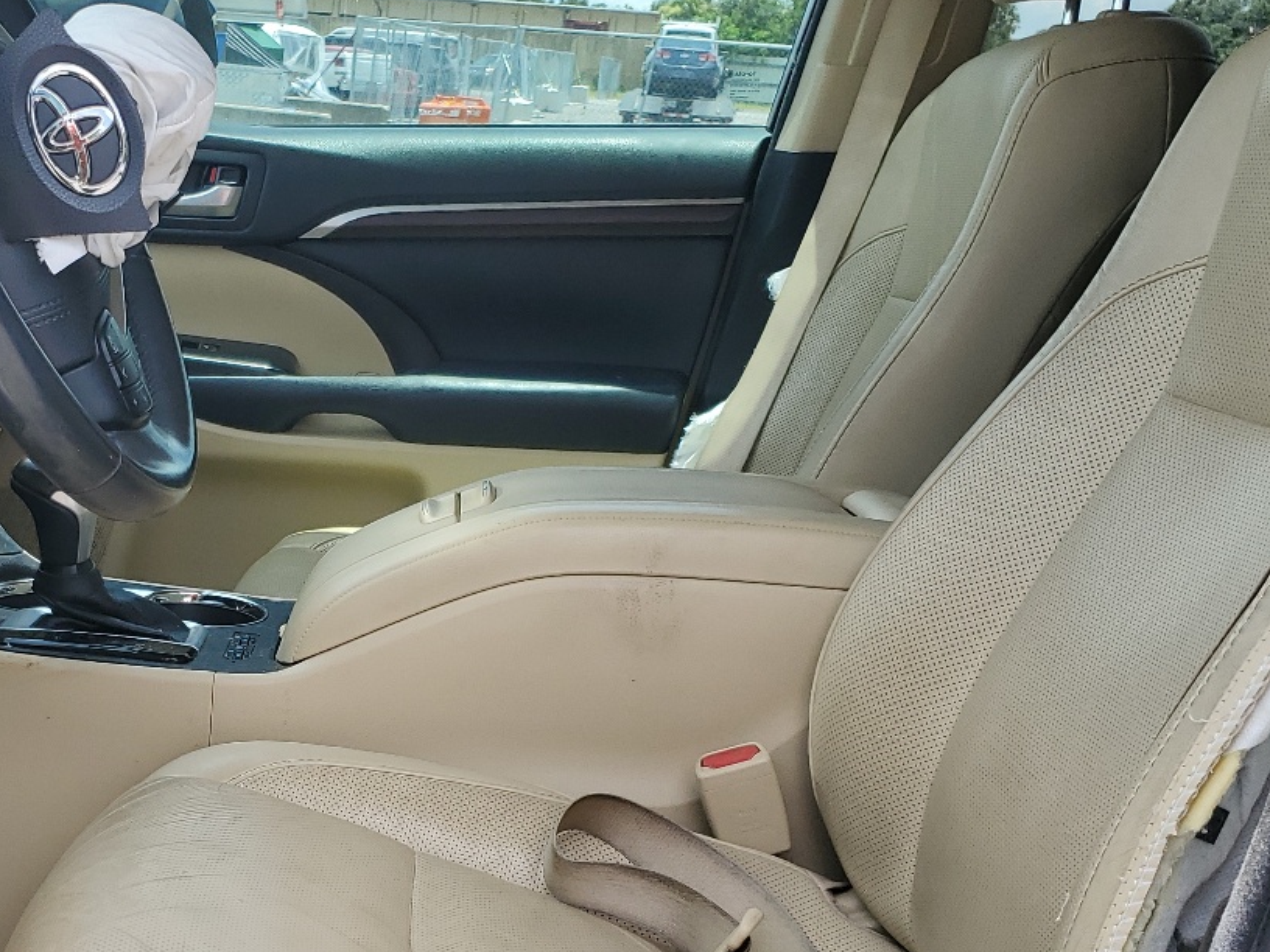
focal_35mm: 51
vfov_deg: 28.3
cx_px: 296
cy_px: 678
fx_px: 1871
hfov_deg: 36.5
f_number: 1.5
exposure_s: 1/909
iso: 50
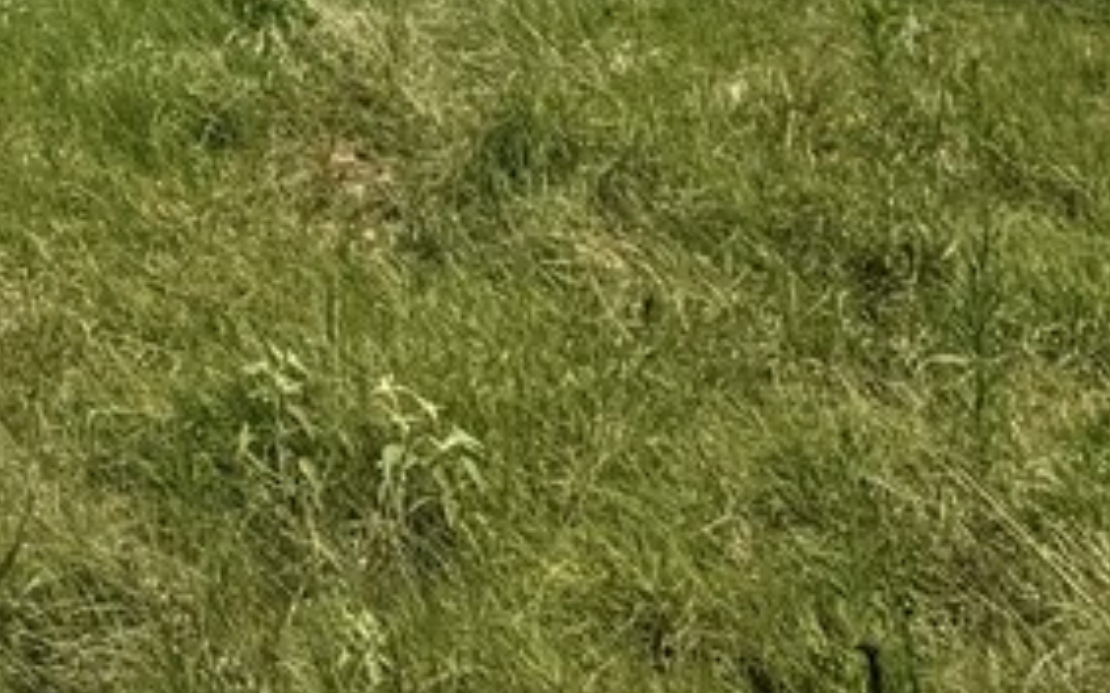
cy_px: -1855
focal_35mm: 173
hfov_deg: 10.2
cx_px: -1704
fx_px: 5231
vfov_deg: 6.4
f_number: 1.78
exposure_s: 1/7092
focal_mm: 6.76
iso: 80
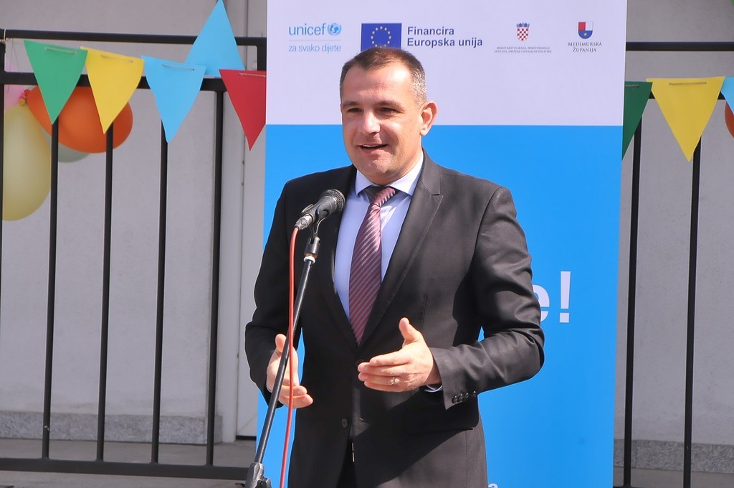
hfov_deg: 10.2
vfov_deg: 6.8
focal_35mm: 202
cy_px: 244
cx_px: 367
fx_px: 4123
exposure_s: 1/500
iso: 800
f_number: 11
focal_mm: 135
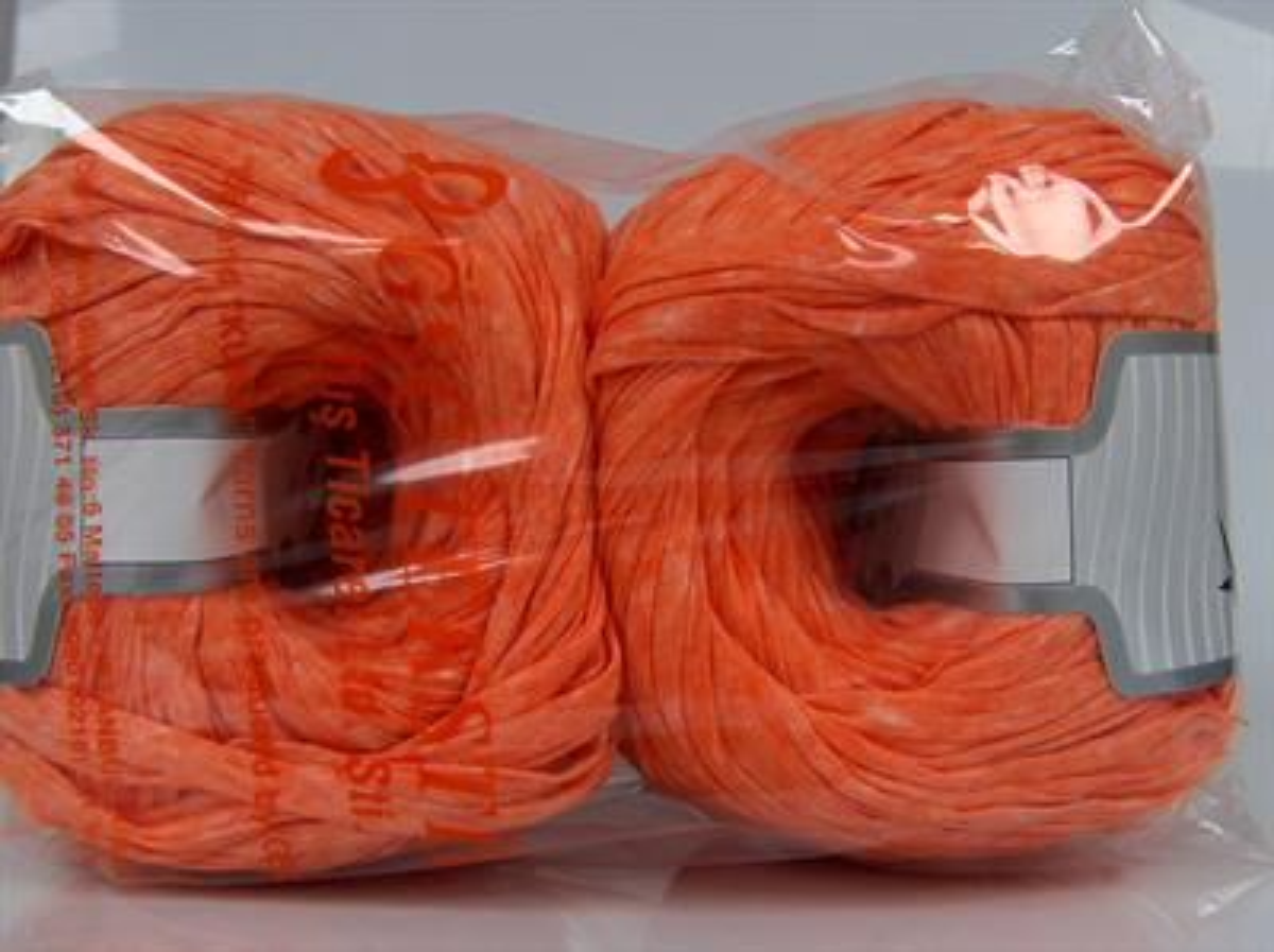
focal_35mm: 44
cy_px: 476
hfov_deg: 43.0
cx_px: 637
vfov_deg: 32.8
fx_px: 1617
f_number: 2.8
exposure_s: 1/117
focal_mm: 8.96
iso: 200
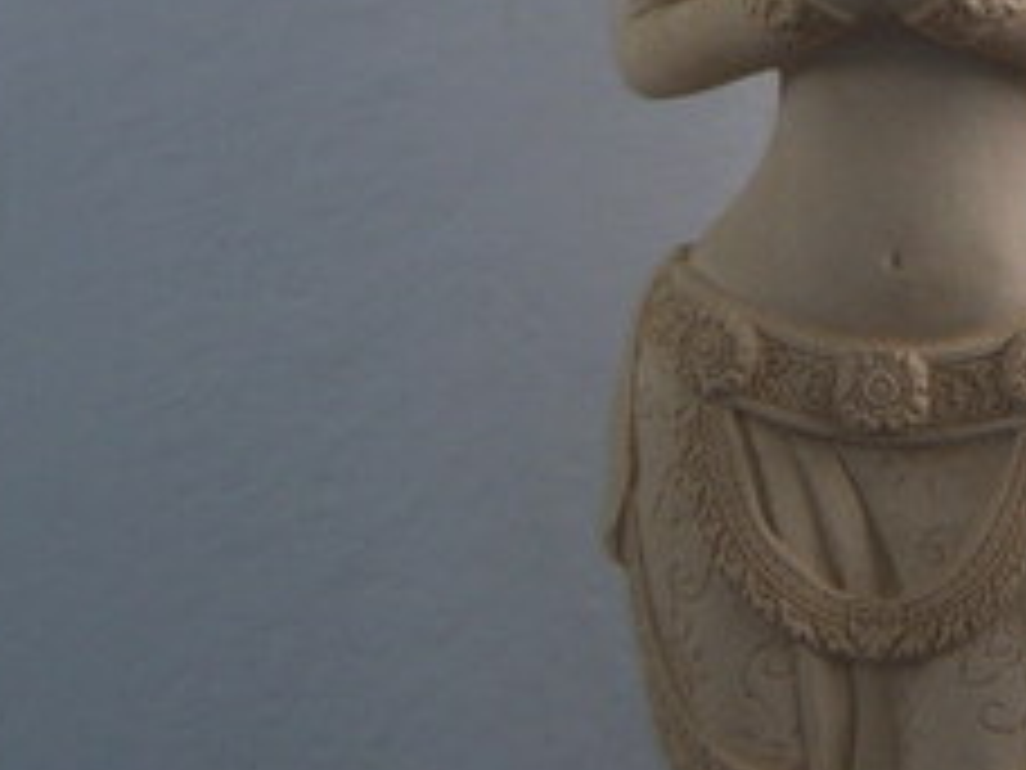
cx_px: 1012
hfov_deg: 18.9
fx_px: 2994
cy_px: -95
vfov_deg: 14.3
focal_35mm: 101
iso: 80
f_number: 2.8
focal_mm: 7.5
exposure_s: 1/200
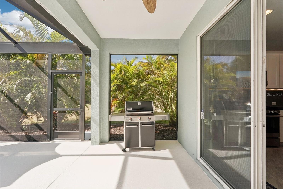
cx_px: 142
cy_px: 94
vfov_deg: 72.0
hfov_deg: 95.0
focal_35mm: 16
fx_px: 130
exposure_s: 1/200
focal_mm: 16.5
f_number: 8
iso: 400
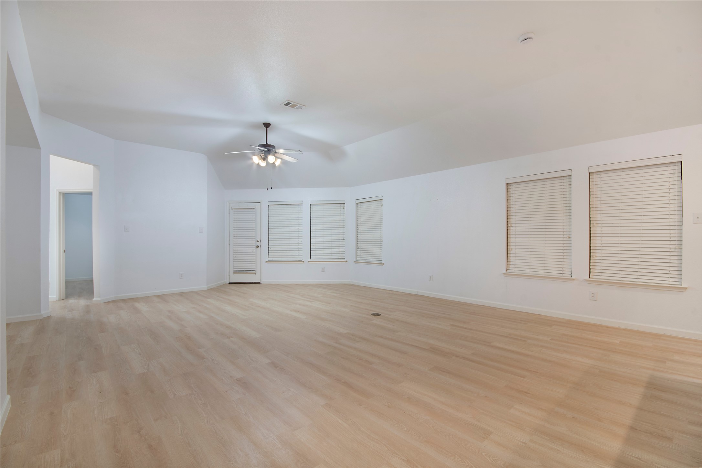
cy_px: 234
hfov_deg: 100.4
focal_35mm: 15
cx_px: 351
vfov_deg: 77.3
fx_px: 292
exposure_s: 1/10
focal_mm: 10
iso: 100
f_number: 11
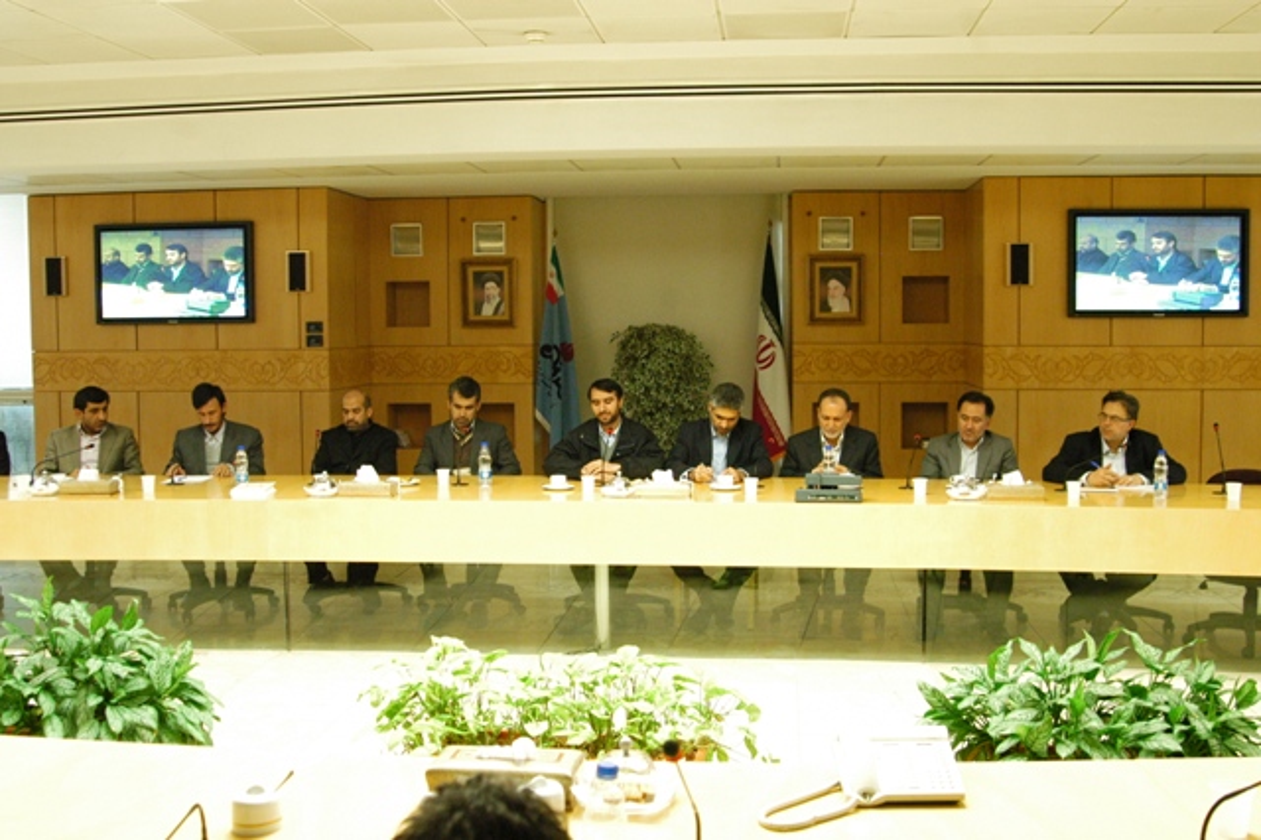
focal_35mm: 36
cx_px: 630
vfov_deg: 36.8
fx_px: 1260
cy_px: 420
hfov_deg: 53.2
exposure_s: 1/80
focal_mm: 24
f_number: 3.5
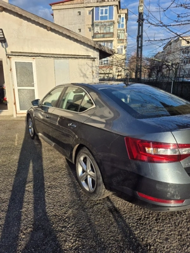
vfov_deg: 73.9
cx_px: 95
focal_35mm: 23
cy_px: 126
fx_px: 168
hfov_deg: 58.9
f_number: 1.8
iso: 25
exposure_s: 1/1429
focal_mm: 5.4
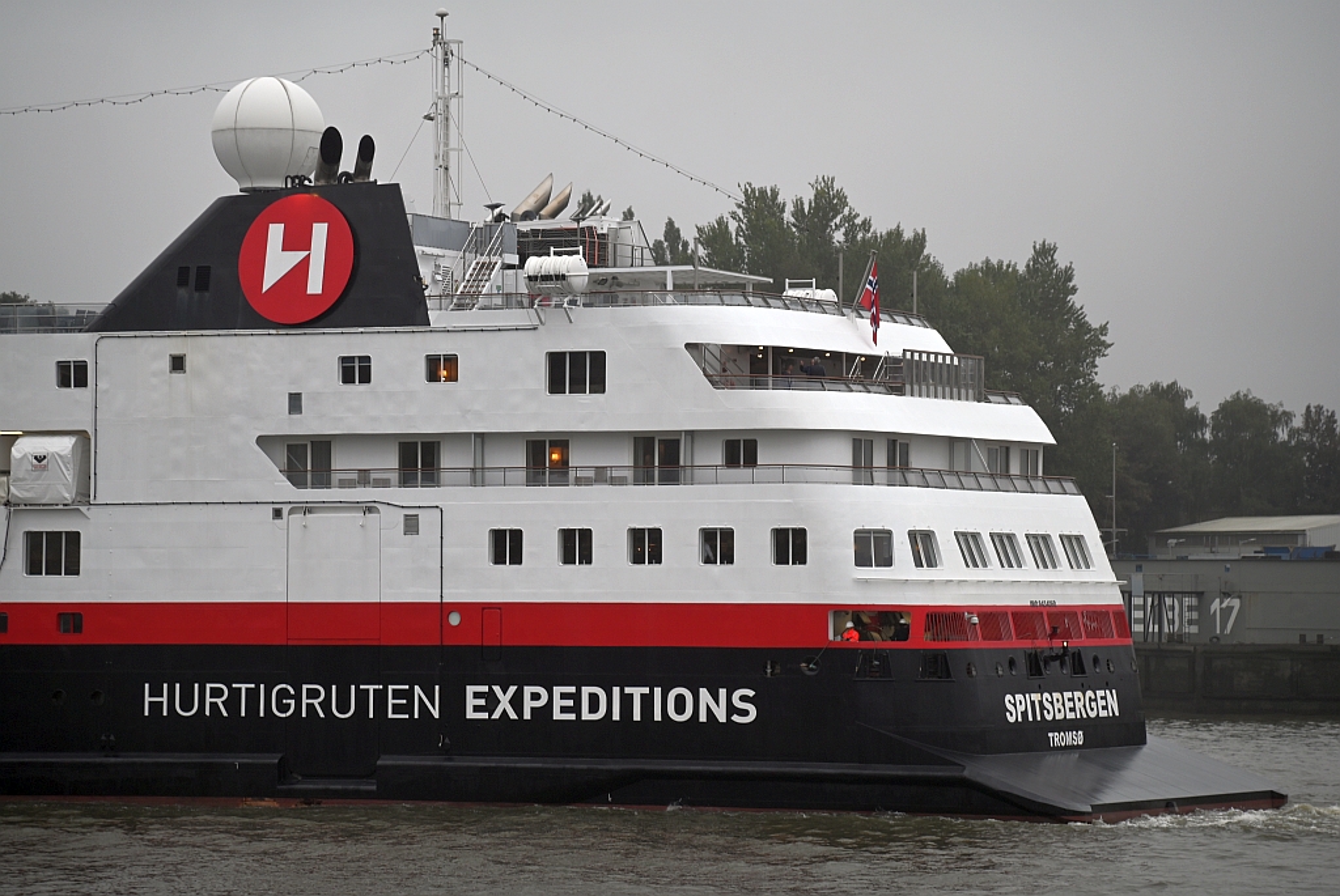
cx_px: 670
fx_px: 4471
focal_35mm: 120
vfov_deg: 11.4
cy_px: 448
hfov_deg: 17.0
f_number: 4
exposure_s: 1/500
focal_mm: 120
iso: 250
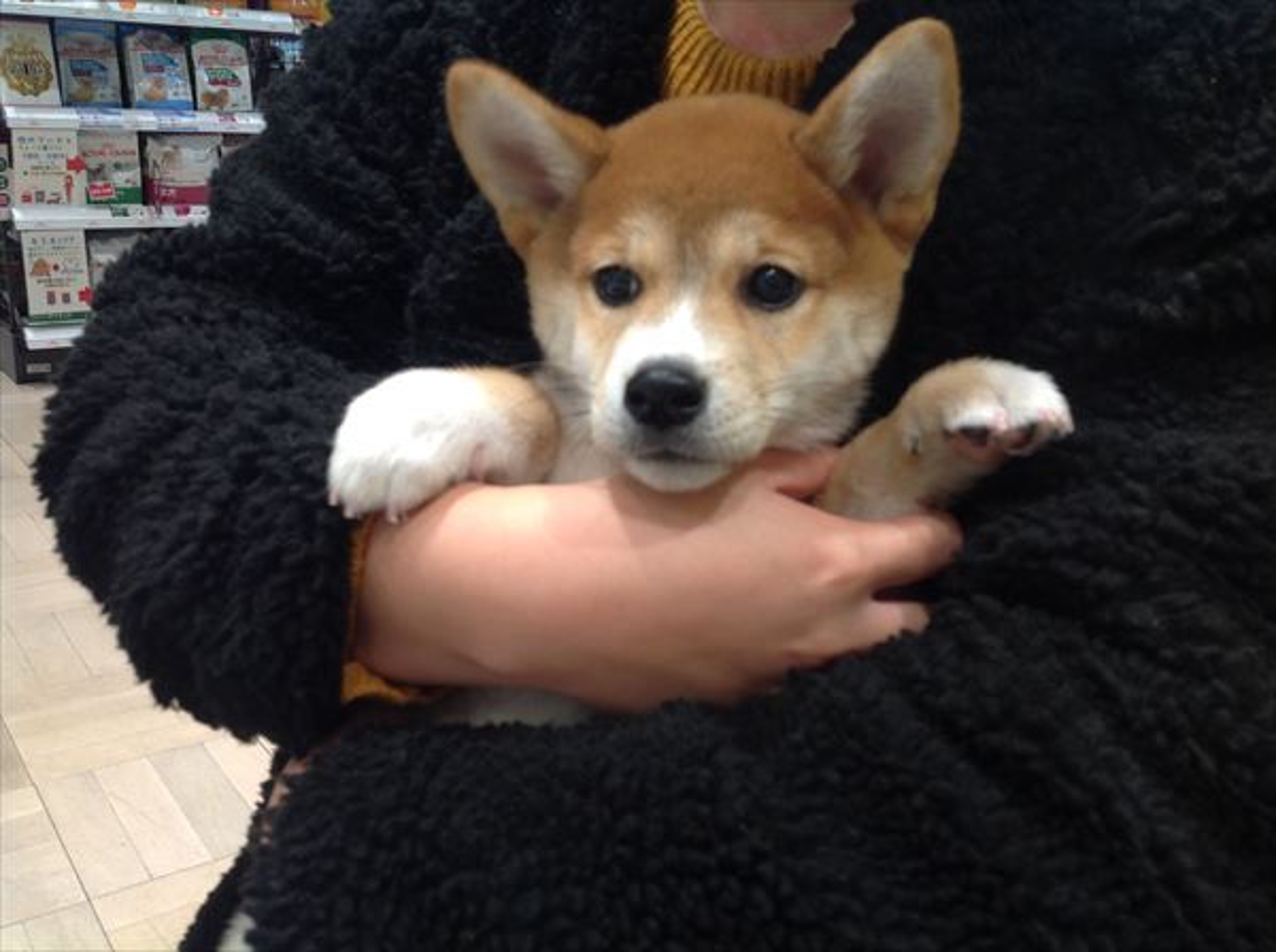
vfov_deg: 40.6
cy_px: 476
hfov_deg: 52.7
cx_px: 638
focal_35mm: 35
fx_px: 1288
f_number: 2.4
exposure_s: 1/33
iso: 64
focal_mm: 4.28
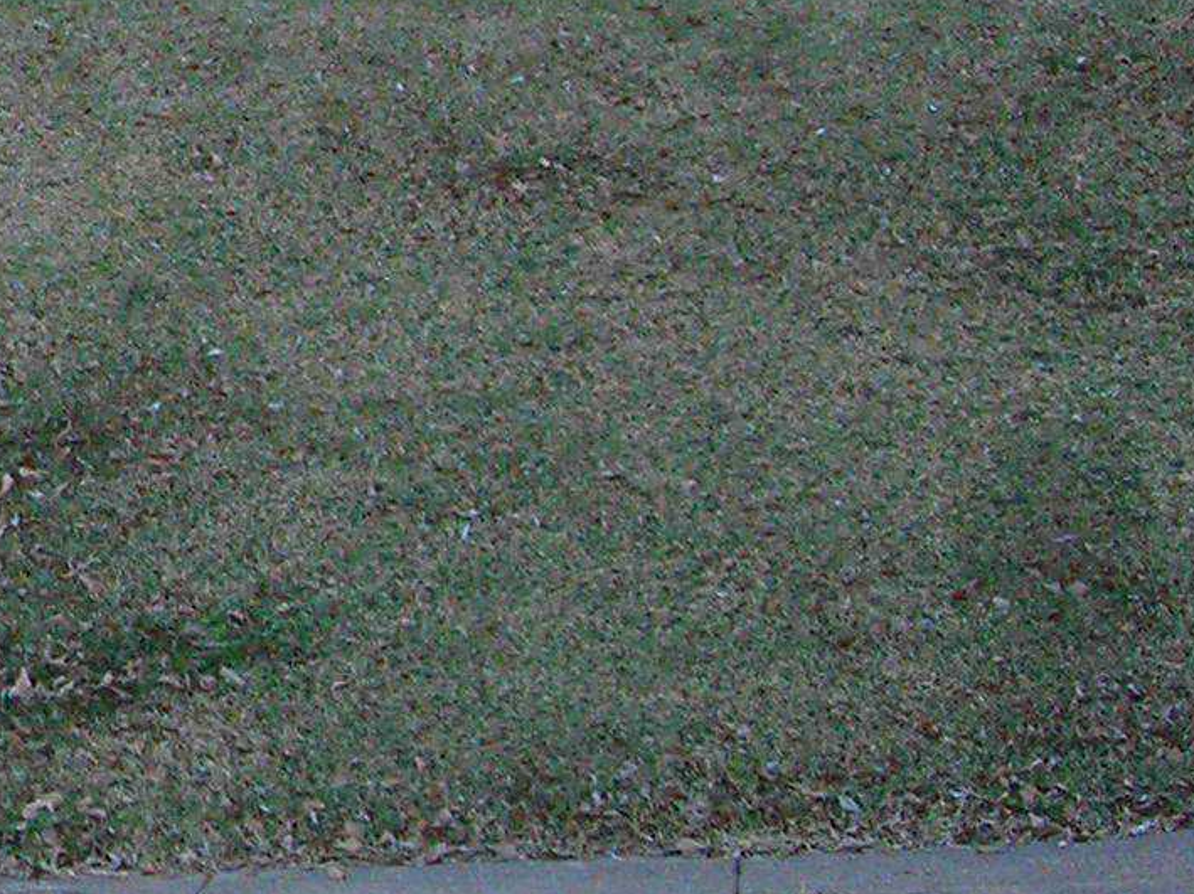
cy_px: 5
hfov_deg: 13.4
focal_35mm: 139
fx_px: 4792
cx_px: -574
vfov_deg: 10.6
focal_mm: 6.3
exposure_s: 1/54.3
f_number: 3.2
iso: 50
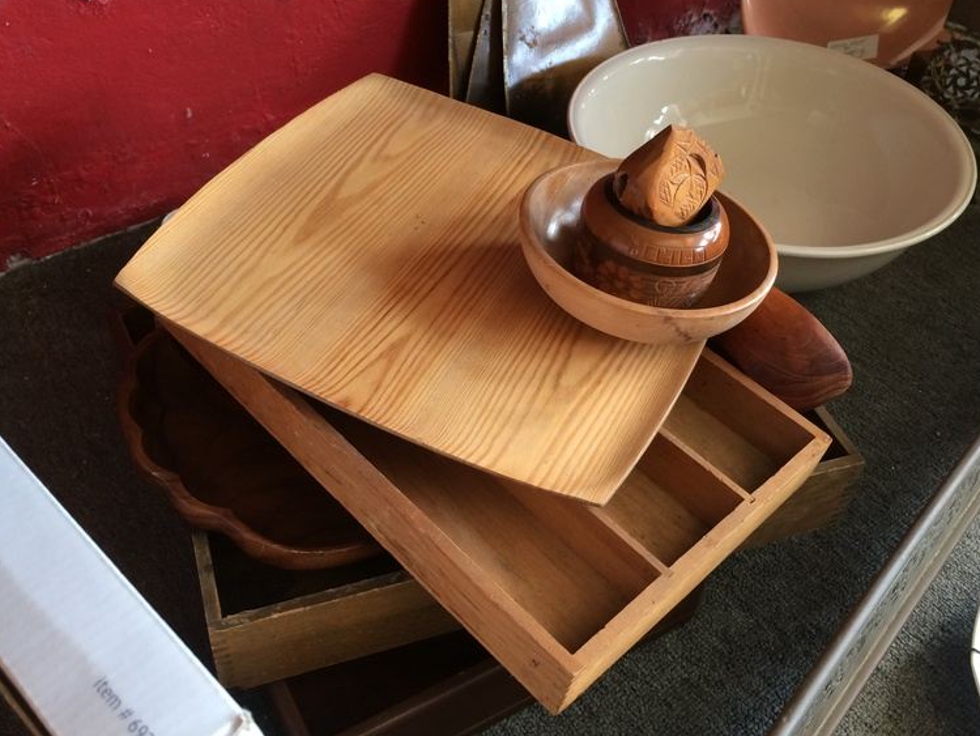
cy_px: 363
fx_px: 1020
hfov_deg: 51.3
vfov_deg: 39.7
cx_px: 495
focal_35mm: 36
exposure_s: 1/30
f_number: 2.2
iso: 80
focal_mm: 4.12
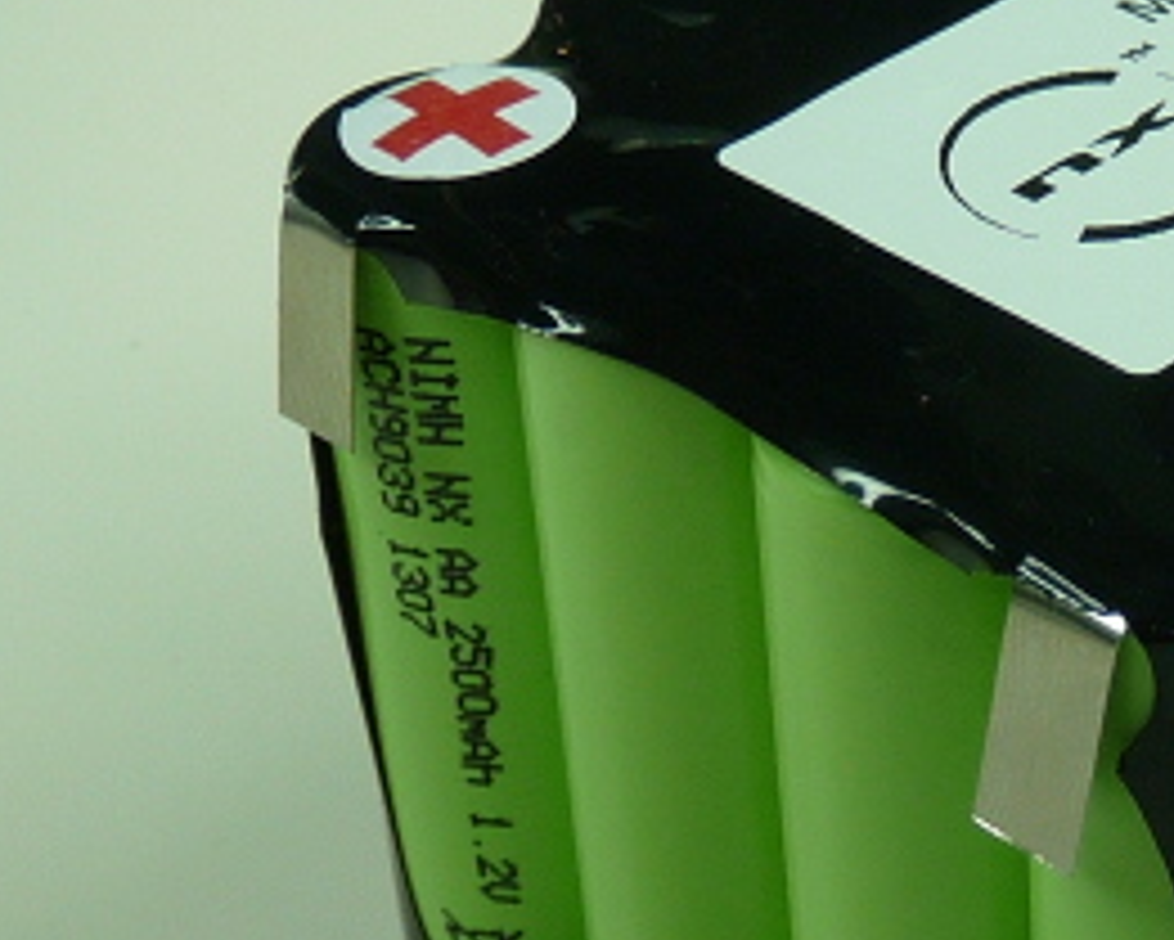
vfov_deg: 13.4
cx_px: 1264
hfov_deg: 16.3
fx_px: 3997
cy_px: 616
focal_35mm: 115
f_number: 2.8
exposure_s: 1/60
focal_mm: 4.8
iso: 100
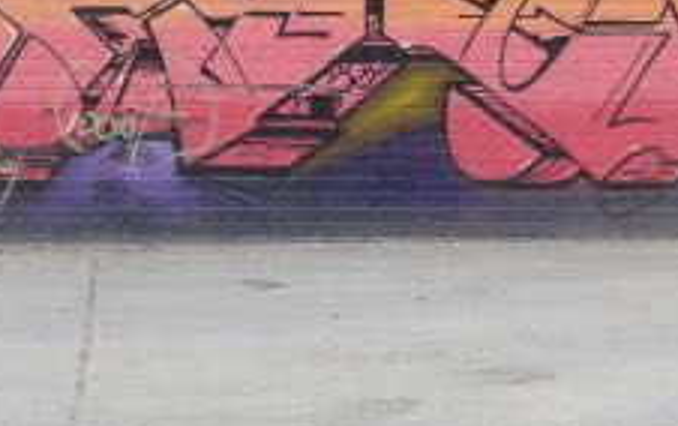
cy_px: 22
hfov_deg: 20.1
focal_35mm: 103
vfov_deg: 12.6
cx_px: 249
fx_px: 1906
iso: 80
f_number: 2.8
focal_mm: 9
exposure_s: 1/1600
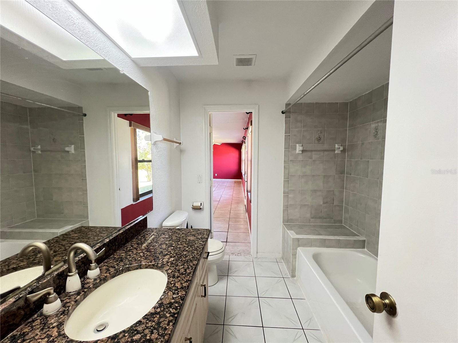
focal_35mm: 13
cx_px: 229
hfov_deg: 106.2
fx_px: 172
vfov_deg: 89.9
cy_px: 172
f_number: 1.8
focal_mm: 1.57
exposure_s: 1/60
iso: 320
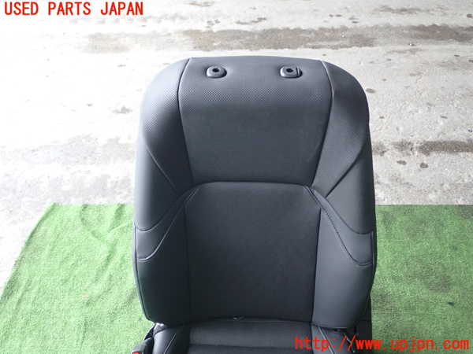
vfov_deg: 37.7
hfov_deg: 49.0
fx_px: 519
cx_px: 236
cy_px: 177
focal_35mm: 38
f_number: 2.7
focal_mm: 6.83
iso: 250
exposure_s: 1/40
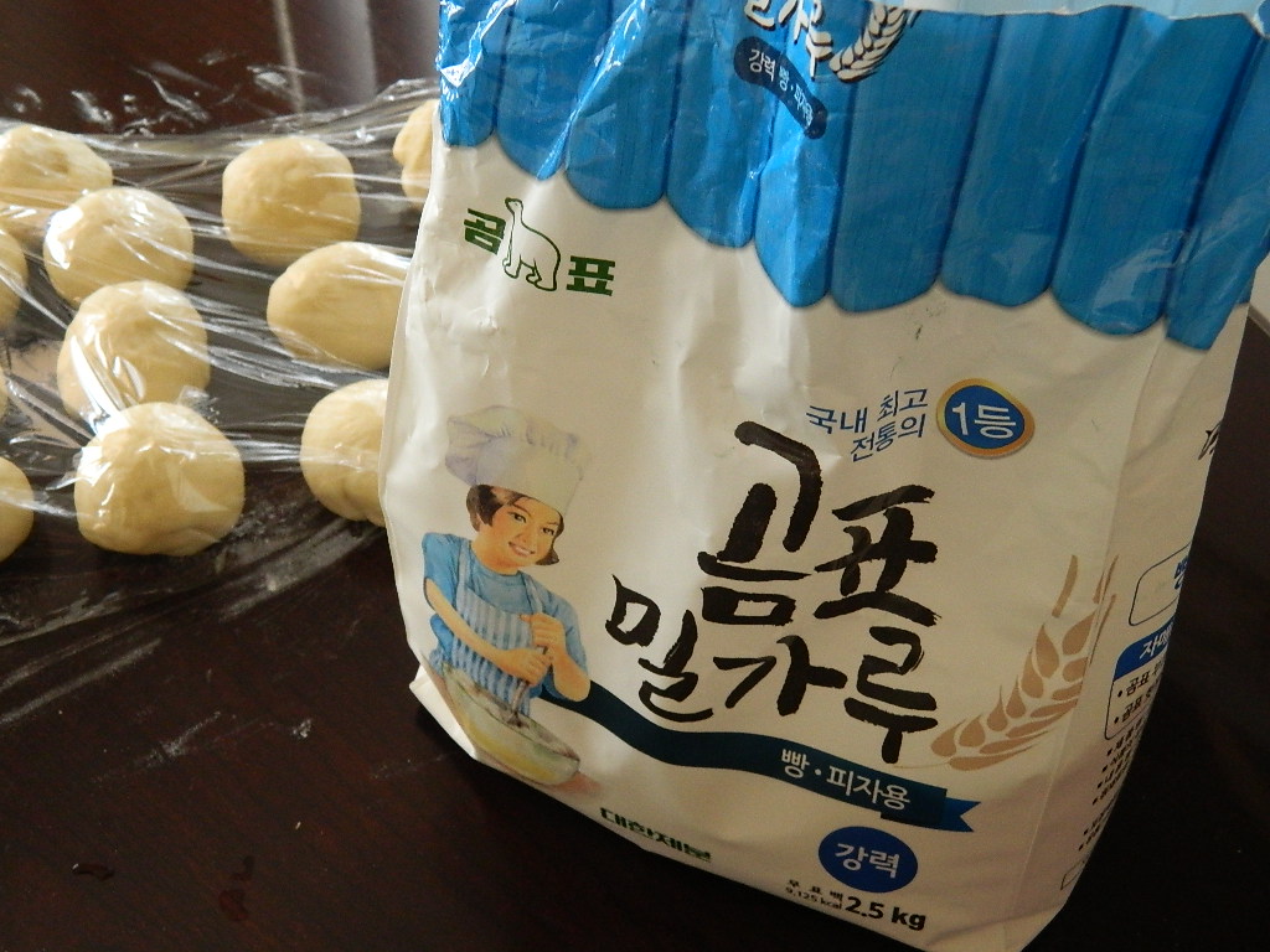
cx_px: 635
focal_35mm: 47
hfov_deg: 40.4
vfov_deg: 30.9
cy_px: 476
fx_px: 1724
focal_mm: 8.4
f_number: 3.6
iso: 400
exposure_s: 1/30
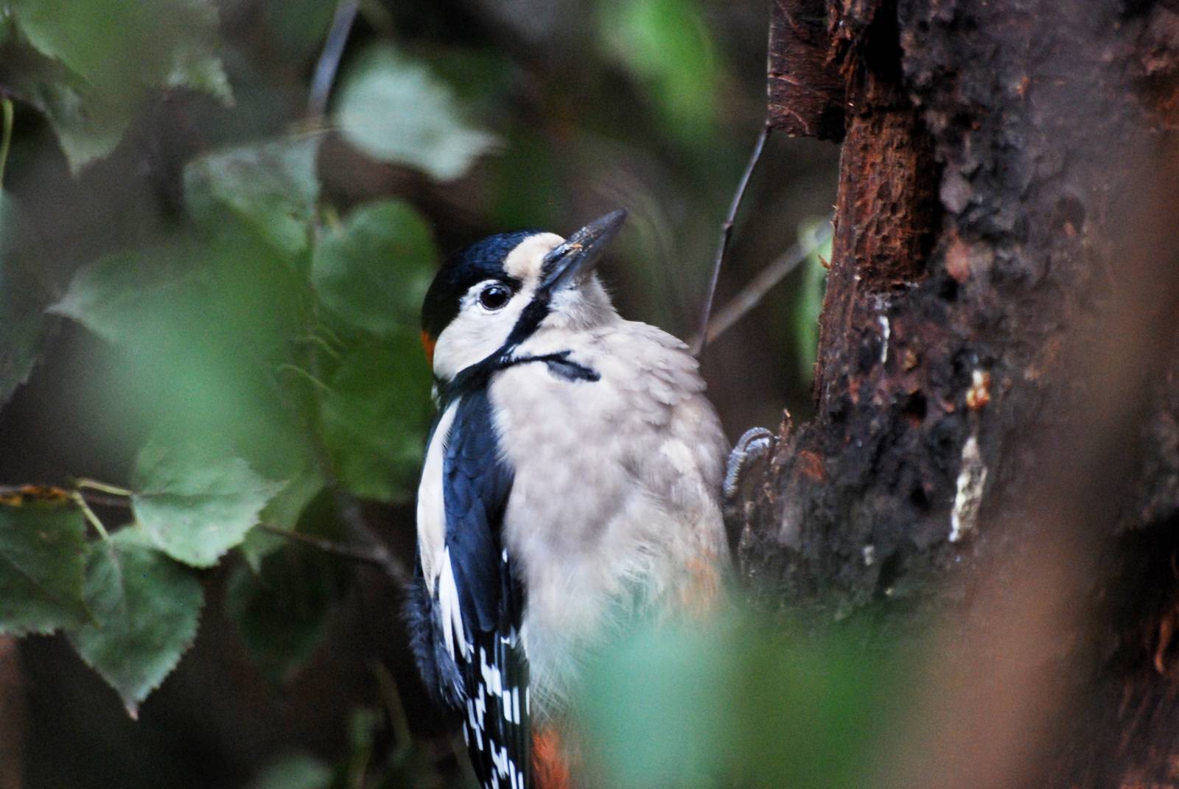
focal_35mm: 405
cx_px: 590
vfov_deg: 3.4
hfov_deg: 5.1
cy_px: 394
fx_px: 13279
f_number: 5.6
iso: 1000
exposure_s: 1/160
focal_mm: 270
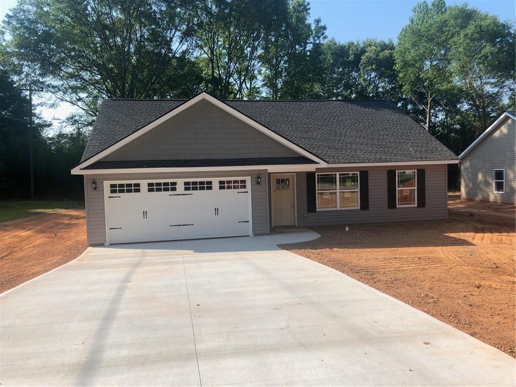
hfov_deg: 63.4
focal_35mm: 28
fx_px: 417
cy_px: 194
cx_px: 258
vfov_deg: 49.7
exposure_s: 1/952
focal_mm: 4
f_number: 1.8
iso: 20
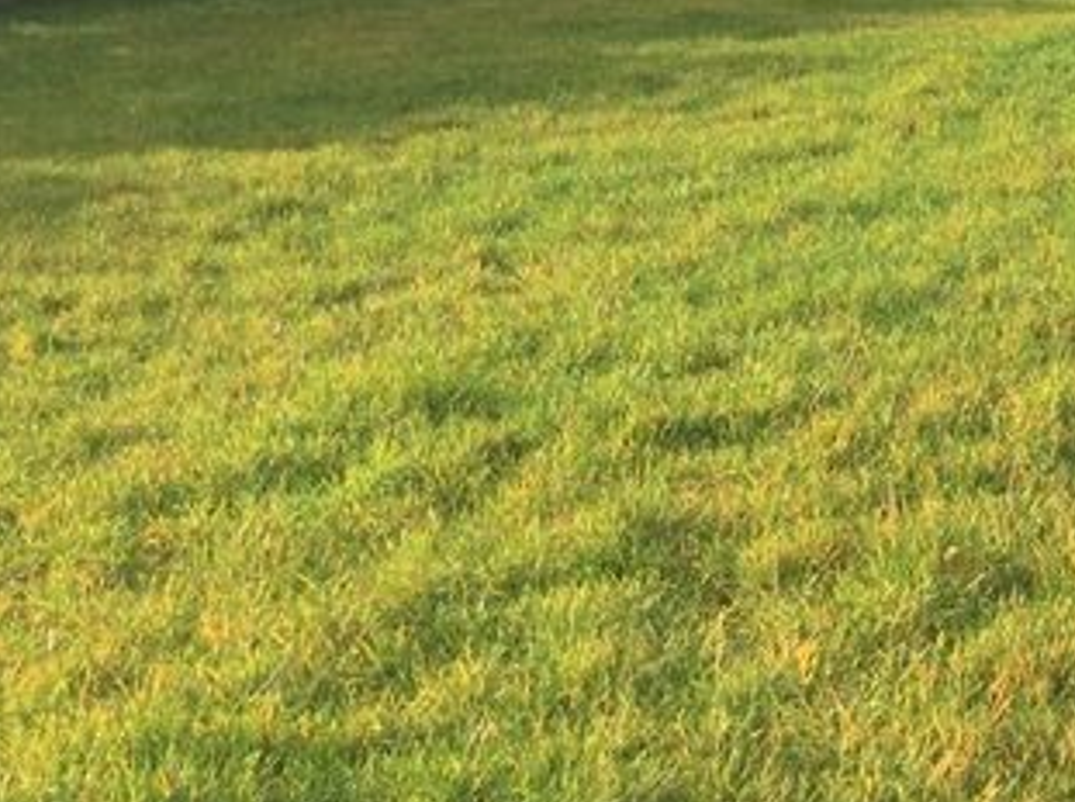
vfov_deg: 19.8
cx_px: 1179
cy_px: 5
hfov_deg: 25.2
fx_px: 2232
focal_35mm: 72
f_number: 2.4
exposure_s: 1/784
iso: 32
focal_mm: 3.3
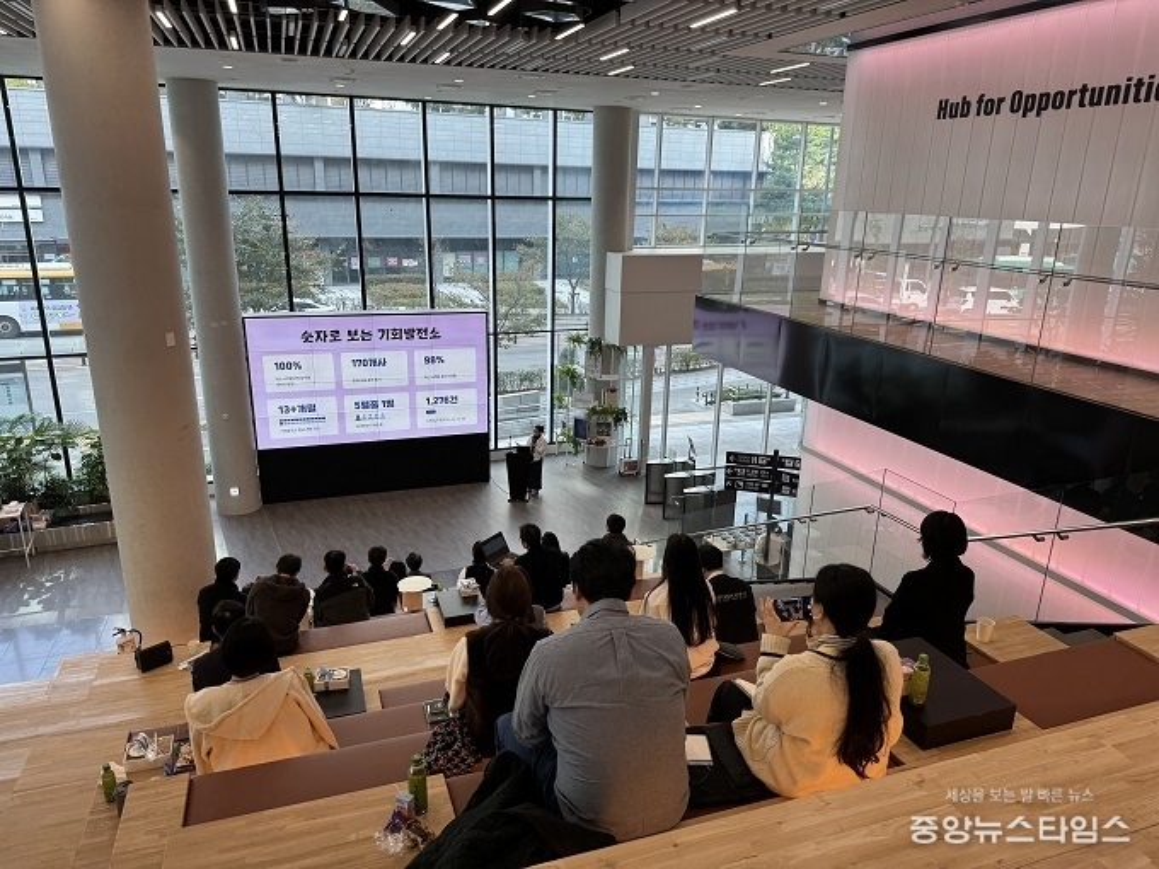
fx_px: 804
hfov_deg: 71.6
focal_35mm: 24
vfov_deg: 56.8
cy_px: 434
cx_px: 580
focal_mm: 6.76
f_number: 1.78
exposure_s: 1/120
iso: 64
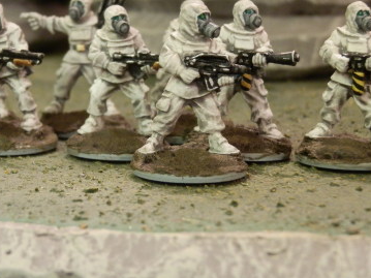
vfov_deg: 16.2
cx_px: 114
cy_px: 100
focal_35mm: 91
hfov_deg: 21.4
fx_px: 975
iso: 250
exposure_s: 1/8
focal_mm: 10.99
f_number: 3.7
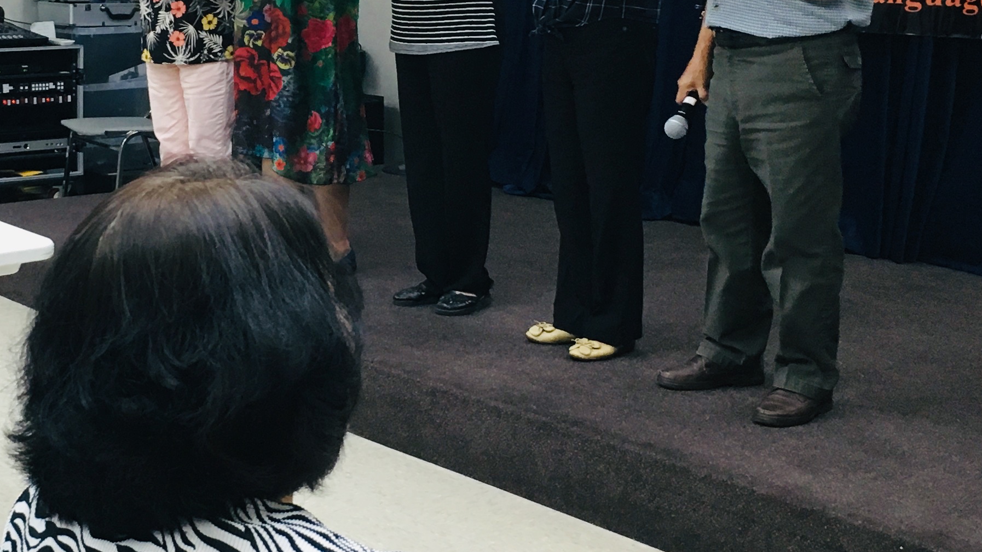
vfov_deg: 16.9
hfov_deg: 29.1
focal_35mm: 71
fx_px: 1849
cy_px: 156
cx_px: 210
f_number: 2.2
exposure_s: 1/30
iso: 80
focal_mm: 4.15
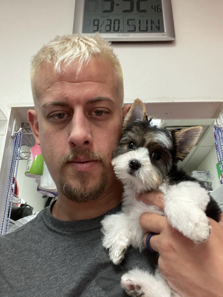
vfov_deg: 60.0
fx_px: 258
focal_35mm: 30
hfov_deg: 46.8
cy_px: 148
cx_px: 112
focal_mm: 2.71
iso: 320
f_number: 2.2
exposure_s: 1/30
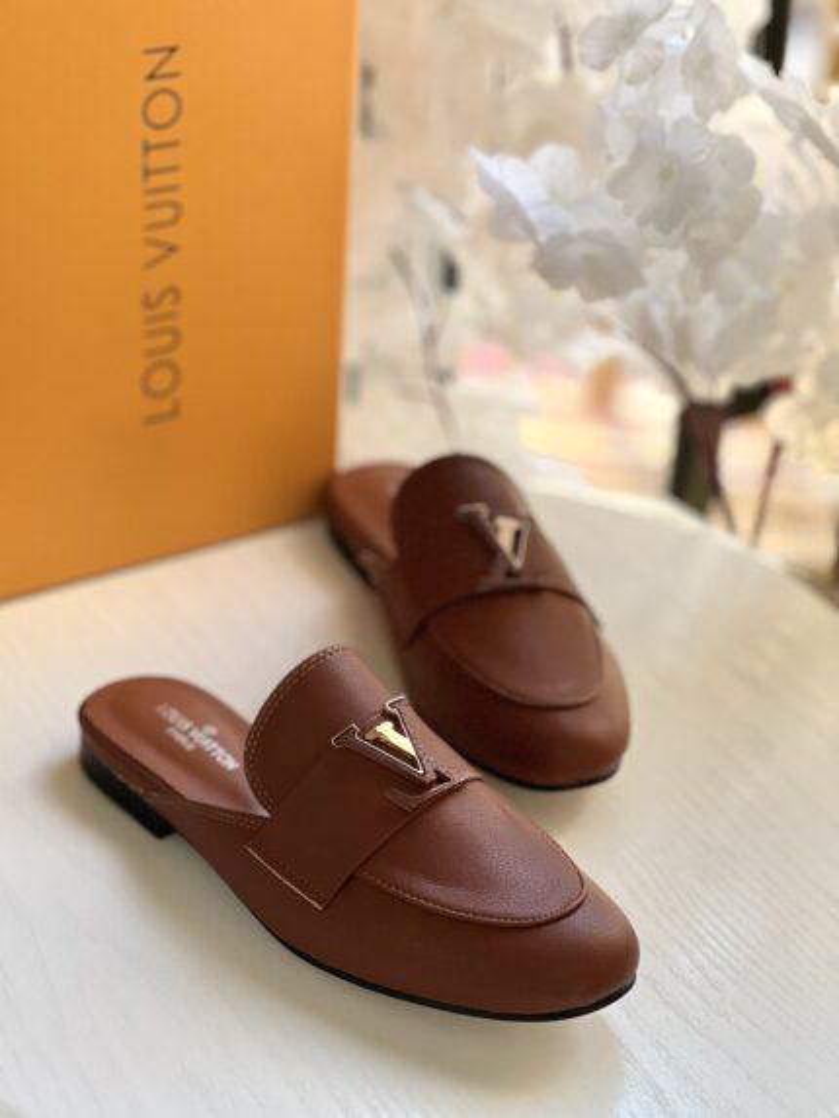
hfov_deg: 19.1
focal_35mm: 77
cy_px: 559
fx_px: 2487
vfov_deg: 25.3
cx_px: 420
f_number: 2.8
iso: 250
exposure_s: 1/107
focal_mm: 9
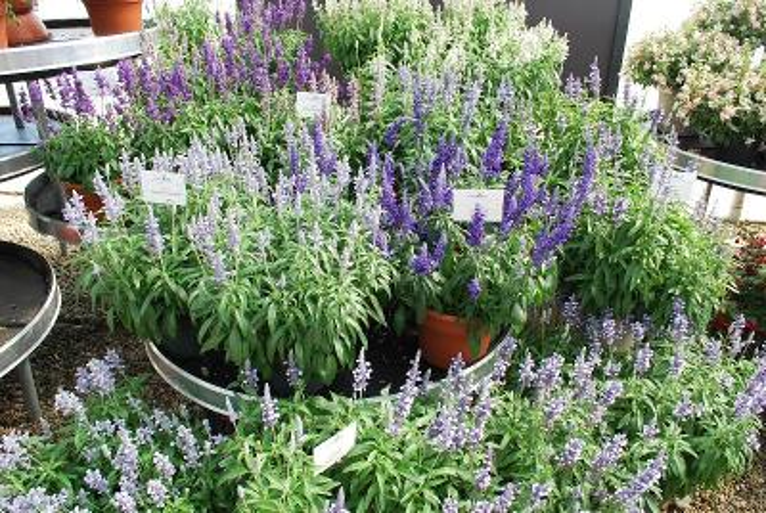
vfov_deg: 48.1
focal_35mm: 27
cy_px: 256
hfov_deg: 67.3
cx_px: 383
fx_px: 575
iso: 200
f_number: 7.1
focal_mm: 18
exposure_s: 1/60
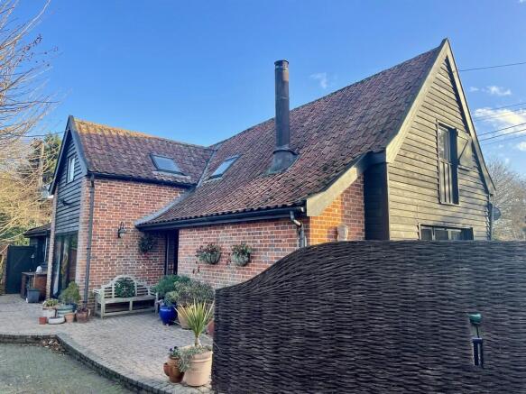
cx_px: 263
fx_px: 380
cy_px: 197
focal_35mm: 25
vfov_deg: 54.9
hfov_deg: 69.4
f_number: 1.6
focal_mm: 5.1
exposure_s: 1/722
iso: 32
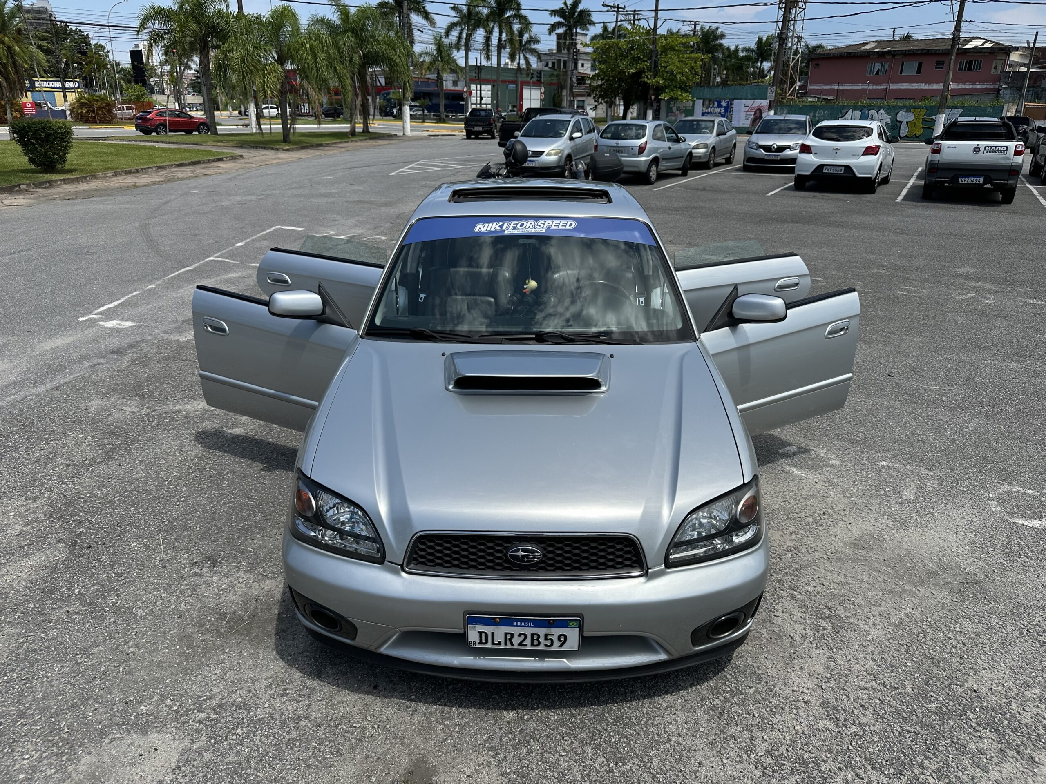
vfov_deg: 56.8
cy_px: 392
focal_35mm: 24
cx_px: 523
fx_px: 725
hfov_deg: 71.6
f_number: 1.78
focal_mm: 6.86
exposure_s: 1/6623
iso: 80
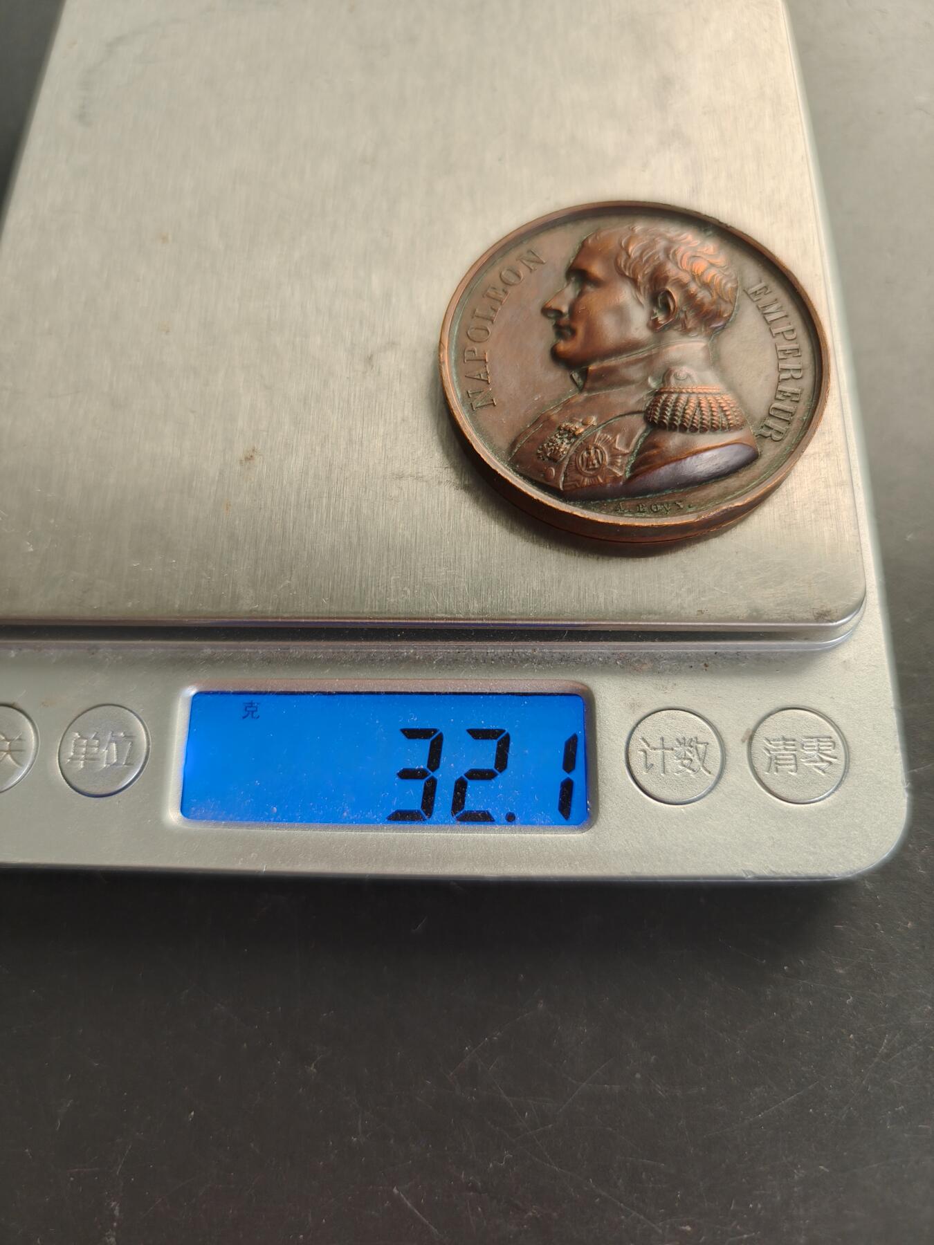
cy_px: 622
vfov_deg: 73.9
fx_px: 827
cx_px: 467
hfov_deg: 58.9
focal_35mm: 23
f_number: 1.6
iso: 160
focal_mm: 6.06
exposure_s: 1/200
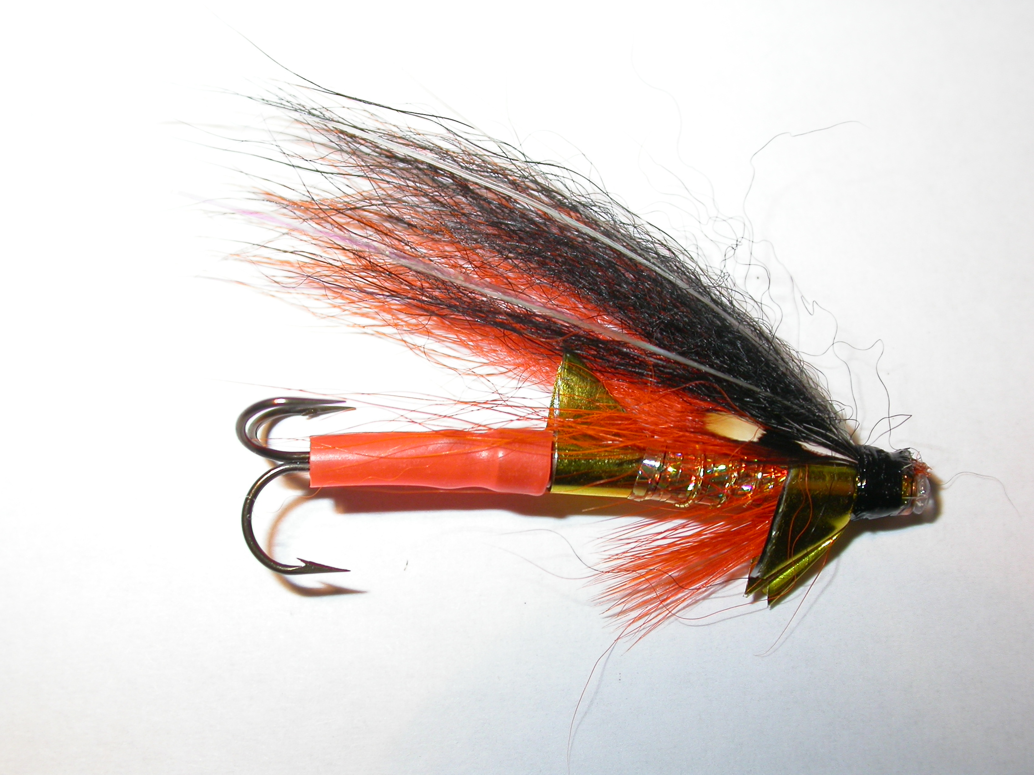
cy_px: 388
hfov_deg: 32.7
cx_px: 517
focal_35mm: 59
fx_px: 1762
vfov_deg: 24.8
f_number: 3.5
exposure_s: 1/117
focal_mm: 12.2
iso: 100
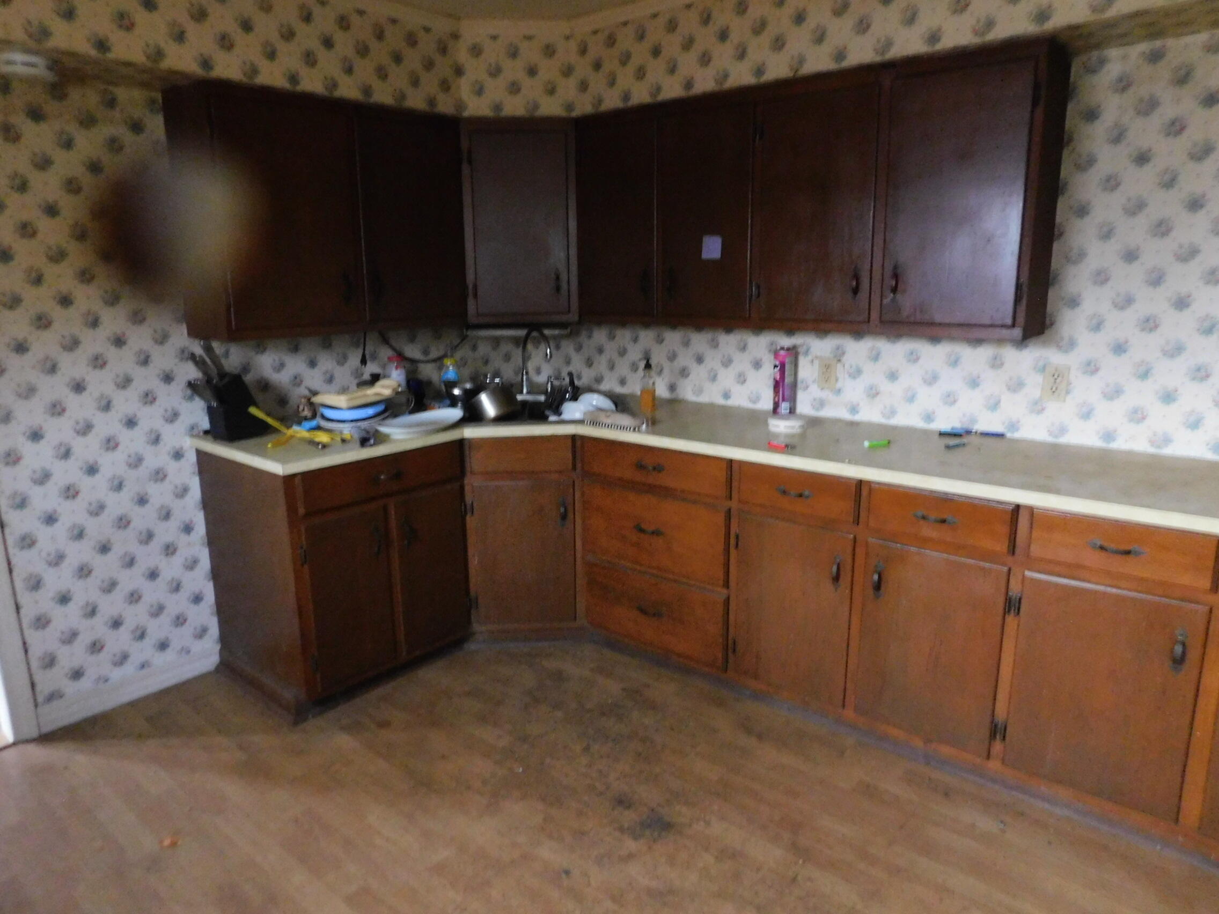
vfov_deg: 58.9
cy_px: 457
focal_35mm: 23
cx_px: 610
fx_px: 810
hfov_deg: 73.9
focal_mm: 4
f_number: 3
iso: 800
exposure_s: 1/4
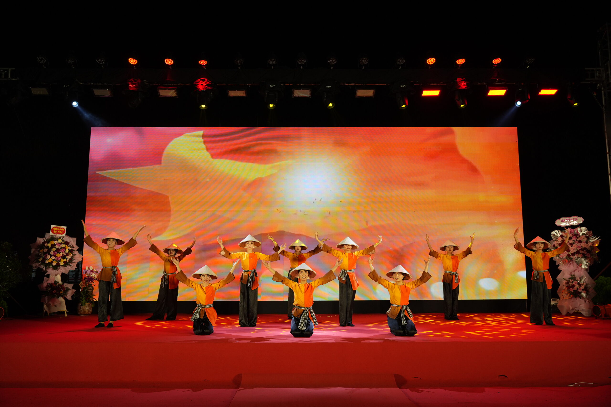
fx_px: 531
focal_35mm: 31
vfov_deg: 42.0
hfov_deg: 59.8
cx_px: 306
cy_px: 204
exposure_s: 1/320
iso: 640
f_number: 4
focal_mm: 31.3
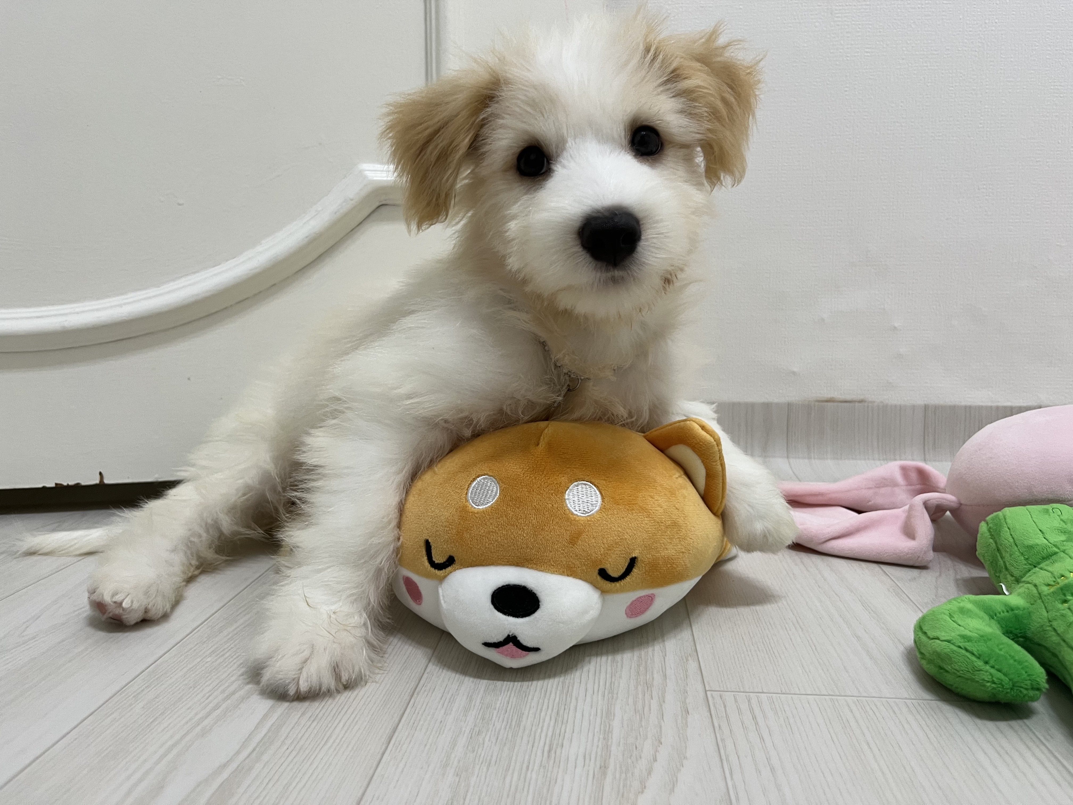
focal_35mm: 26
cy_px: 402
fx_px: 806
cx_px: 536
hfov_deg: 67.3
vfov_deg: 53.1
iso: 100
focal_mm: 5.1
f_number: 1.6
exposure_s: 1/60
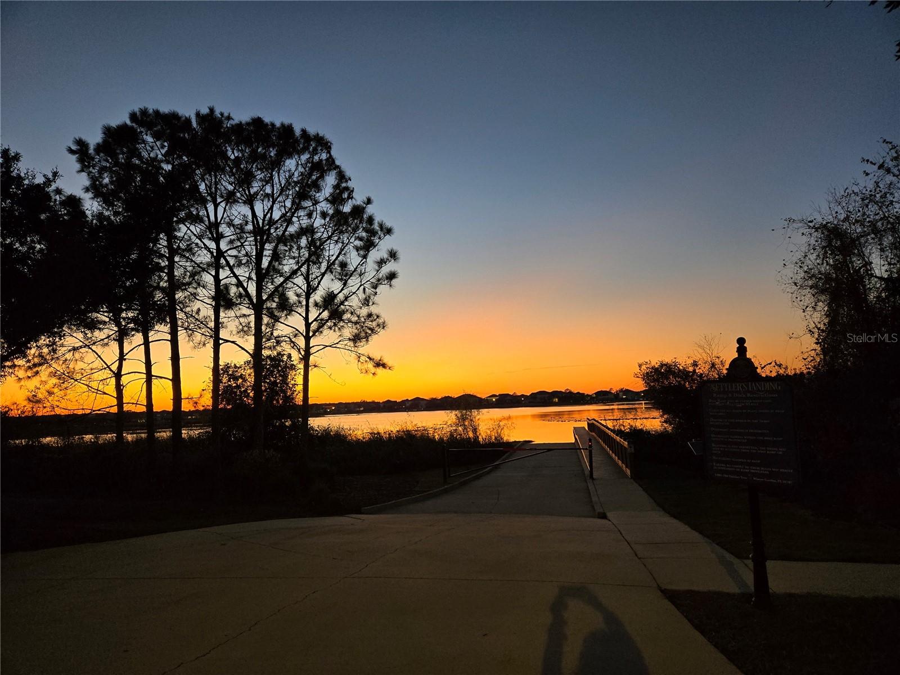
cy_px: 338
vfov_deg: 58.9
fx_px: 598
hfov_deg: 73.9
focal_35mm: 23
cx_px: 450
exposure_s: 1/120
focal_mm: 5.4
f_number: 1.8
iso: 320
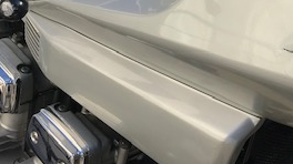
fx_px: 574
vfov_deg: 16.0
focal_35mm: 74
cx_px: 283
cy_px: 8
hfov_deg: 27.2
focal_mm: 3.99
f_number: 1.8
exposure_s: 1/1100
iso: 20
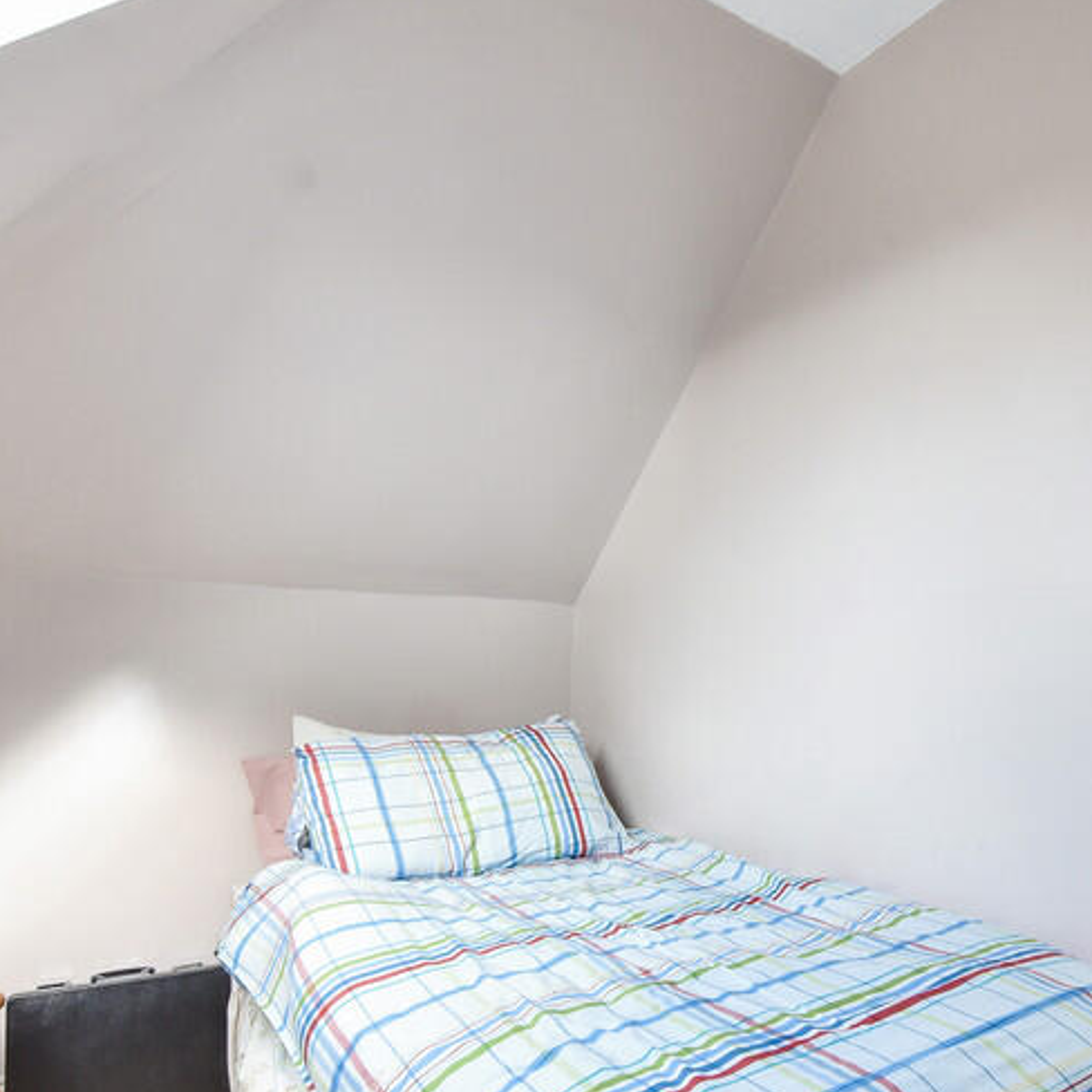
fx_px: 892
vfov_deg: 62.0
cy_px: 685
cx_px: 750
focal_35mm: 25
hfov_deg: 61.0
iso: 640
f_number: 9
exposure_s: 1/20
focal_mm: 14
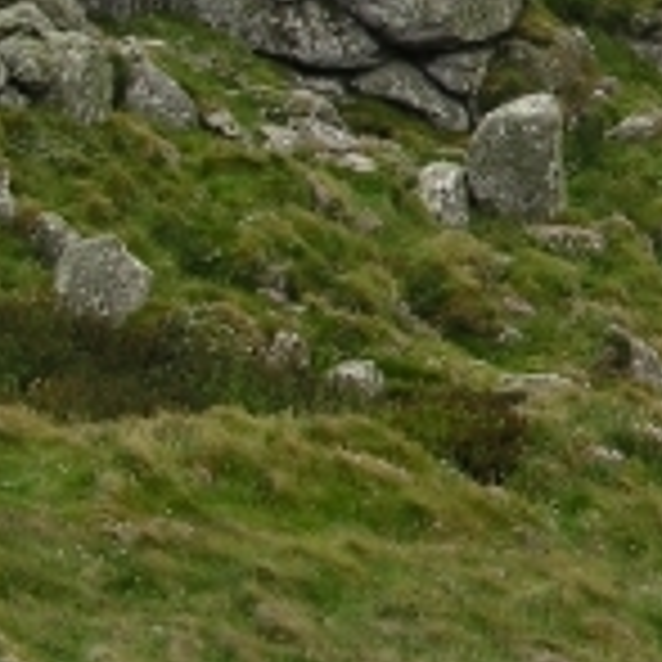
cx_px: 1216
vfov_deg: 12.4
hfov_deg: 11.7
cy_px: -182
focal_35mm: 137
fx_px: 2964
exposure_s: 1/250
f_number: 5.6
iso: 100
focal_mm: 7.8
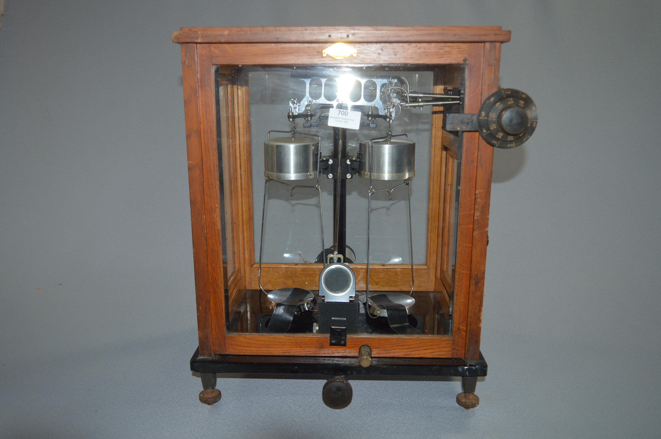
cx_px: 330
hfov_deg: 62.0
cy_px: 220
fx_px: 550
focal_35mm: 30
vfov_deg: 43.5
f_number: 3.5
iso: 280
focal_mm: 20
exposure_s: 1/30
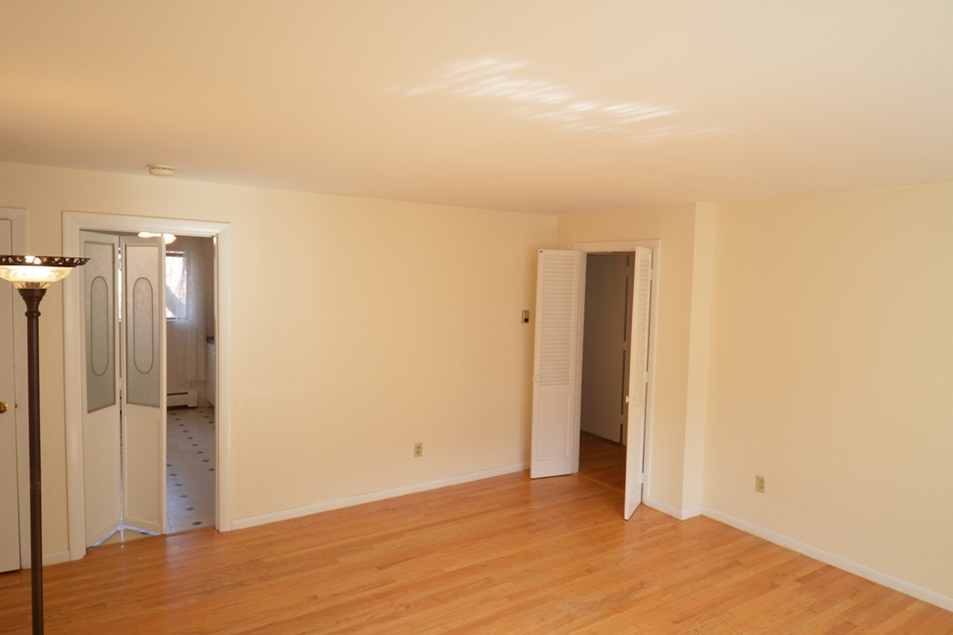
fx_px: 582
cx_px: 495
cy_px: 319
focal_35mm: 22
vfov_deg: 57.2
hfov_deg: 78.6
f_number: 5.6
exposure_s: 1/125
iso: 400
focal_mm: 14
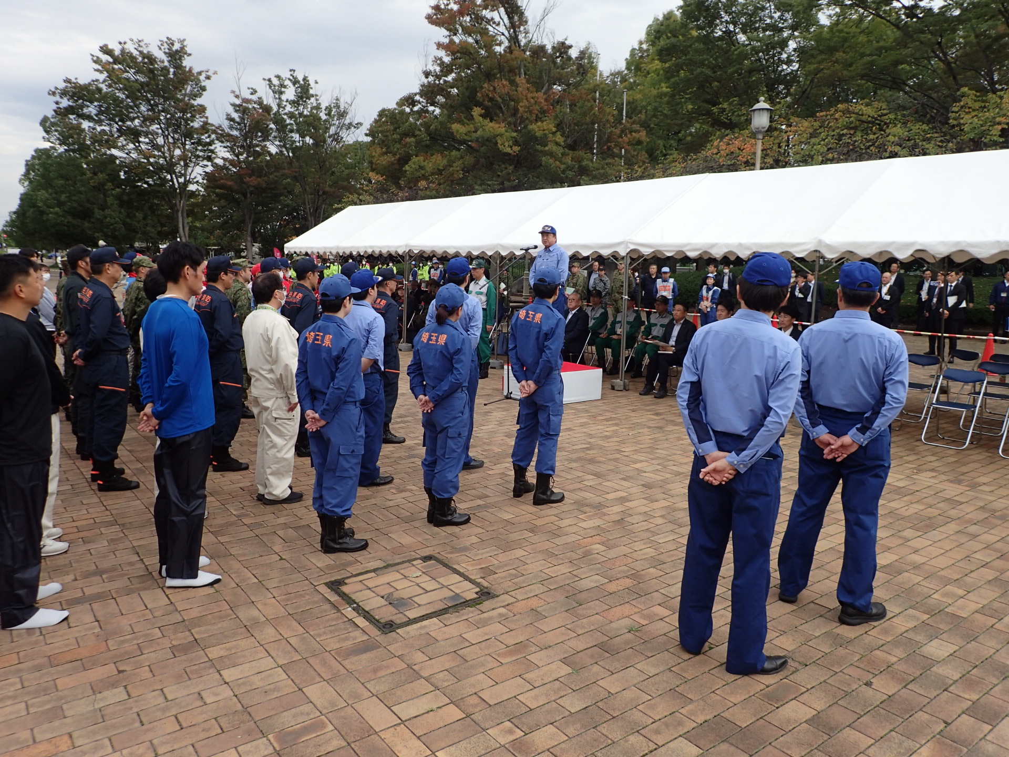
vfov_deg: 54.9
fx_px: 729
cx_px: 504
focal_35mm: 25
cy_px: 378
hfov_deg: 69.4
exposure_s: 1/800
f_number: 2.8
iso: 100
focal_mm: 4.5
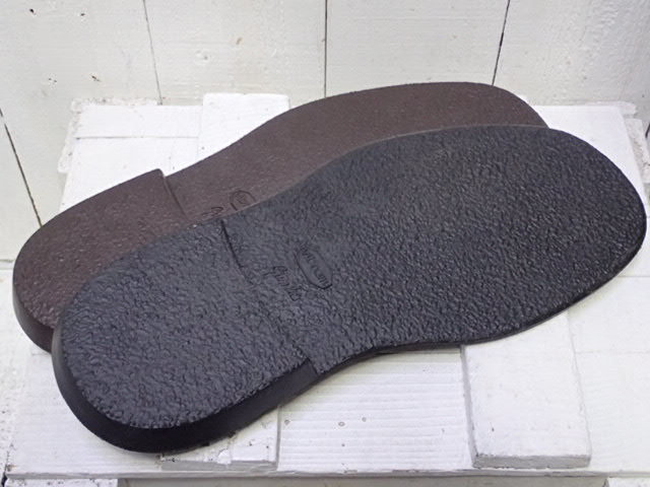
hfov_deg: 38.9
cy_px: 244
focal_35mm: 49
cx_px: 325
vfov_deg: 29.7
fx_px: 920
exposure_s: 1/15
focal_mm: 8.99
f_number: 3.2
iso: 800
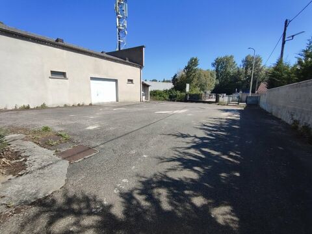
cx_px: 156
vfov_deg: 89.9
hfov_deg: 106.2
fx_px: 117
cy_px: 117
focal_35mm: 13
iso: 51
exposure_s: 1/1246
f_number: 2.2
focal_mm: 1.66
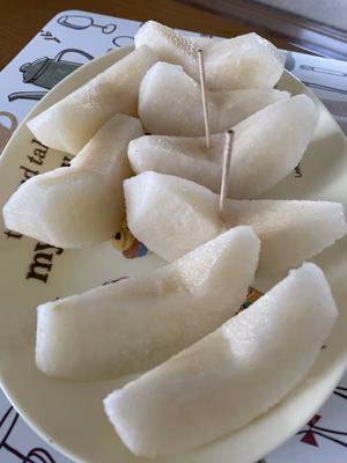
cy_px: 232
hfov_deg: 53.1
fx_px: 348
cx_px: 174
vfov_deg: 67.3
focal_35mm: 26
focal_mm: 4.2
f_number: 1.6
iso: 125
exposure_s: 1/60
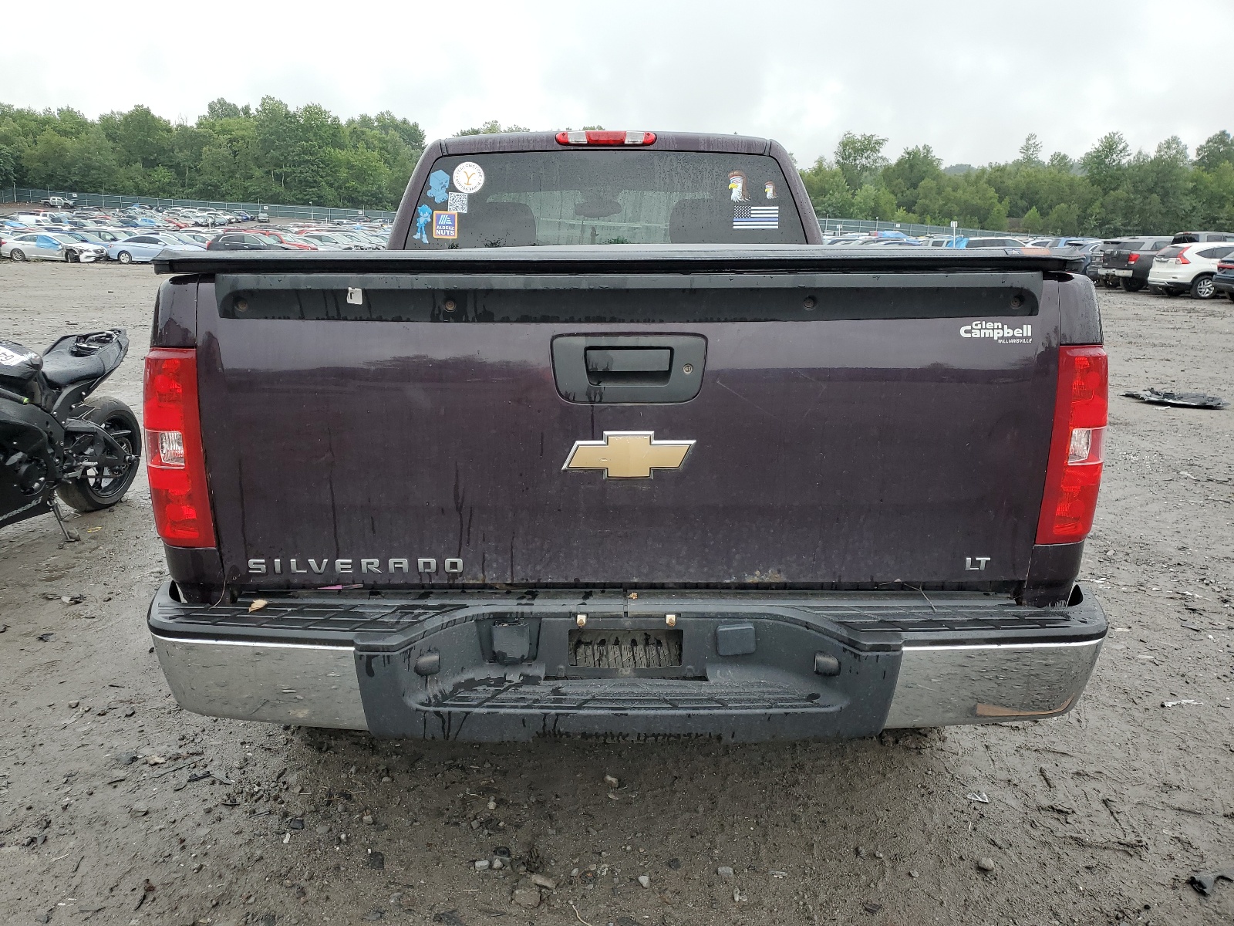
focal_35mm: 26
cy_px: 463
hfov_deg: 67.3
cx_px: 617
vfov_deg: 53.1
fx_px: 927
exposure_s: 1/333
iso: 50
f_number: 1.5
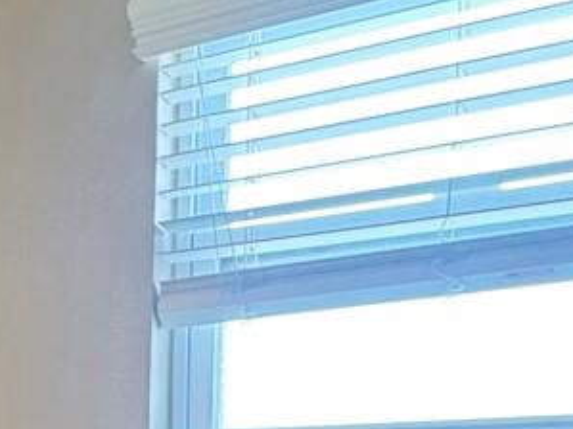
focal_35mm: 75
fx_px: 1241
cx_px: -504
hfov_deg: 18.8
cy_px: 582
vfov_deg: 18.1
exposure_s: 1/120
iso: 250
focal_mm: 2.22
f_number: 2.2
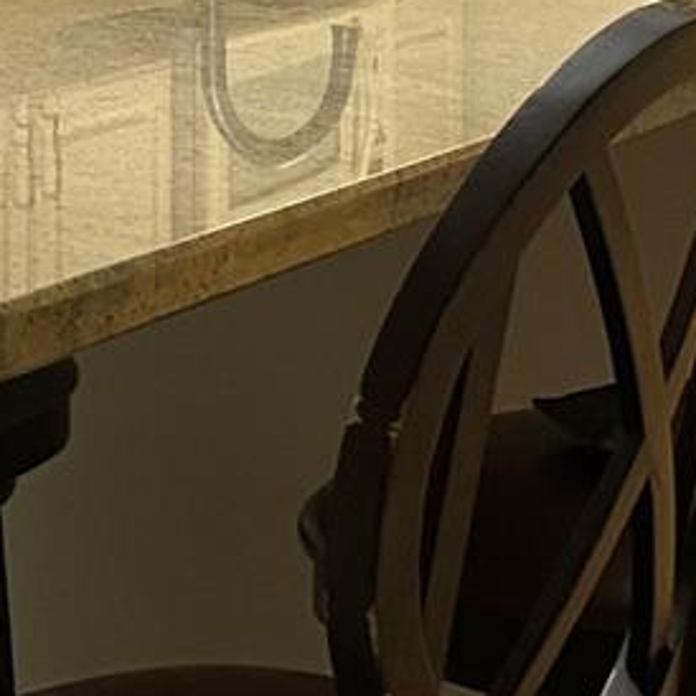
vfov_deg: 13.3
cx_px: 358
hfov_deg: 13.5
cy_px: -53
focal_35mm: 129
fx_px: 2934
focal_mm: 4.25
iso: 160
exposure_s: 1/60
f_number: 1.8
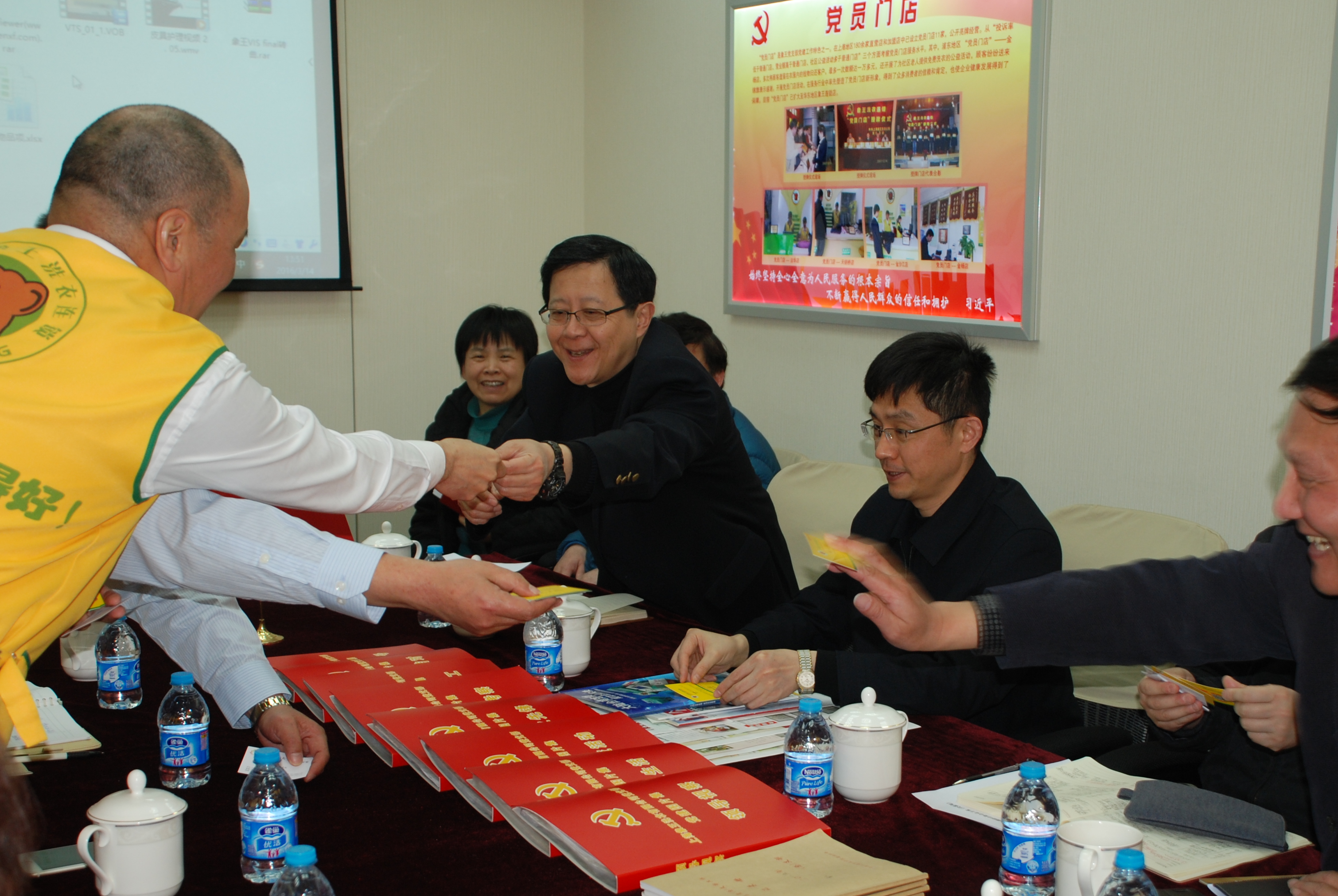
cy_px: 532
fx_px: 1861
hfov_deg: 39.5
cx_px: 714
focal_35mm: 50
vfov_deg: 27.0
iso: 200
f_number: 4
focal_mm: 26
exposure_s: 1/60
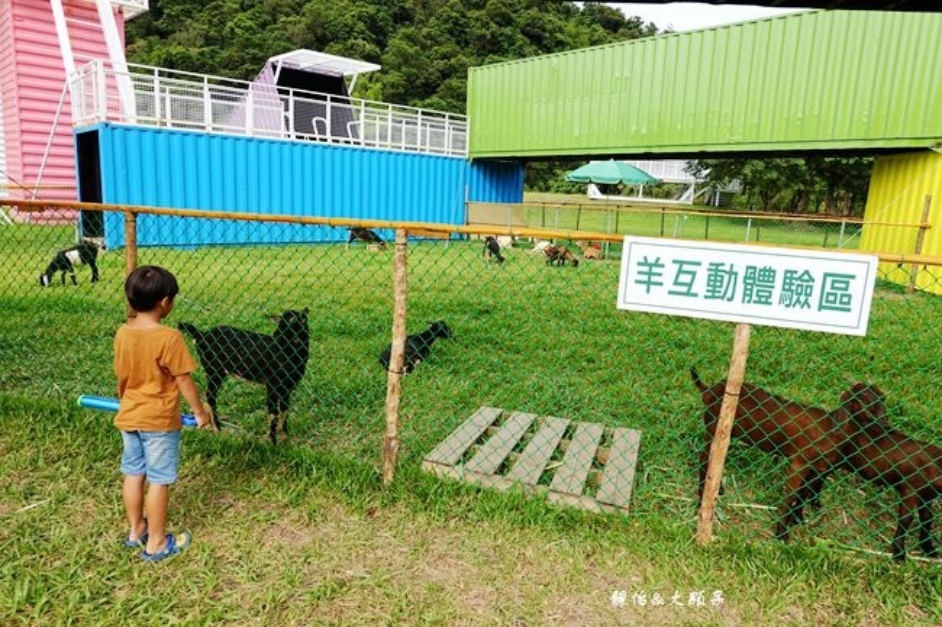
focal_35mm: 24
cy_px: 314
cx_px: 471
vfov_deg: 53.1
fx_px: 628
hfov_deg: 73.8
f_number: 4
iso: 125
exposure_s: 1/250
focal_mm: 9
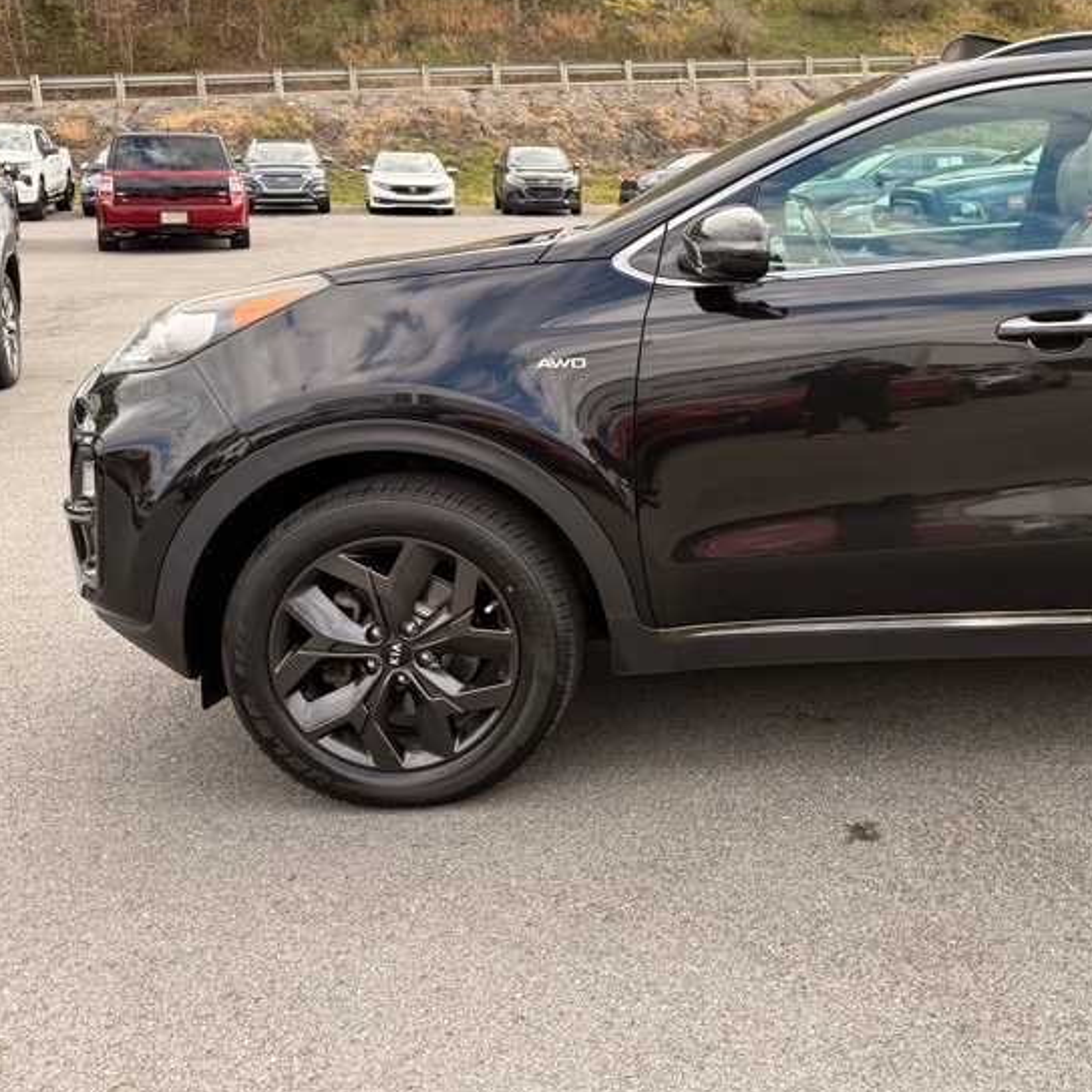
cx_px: 975
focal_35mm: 40
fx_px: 1428
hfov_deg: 39.0
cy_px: 364
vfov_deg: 41.3
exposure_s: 1/665
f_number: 1.78
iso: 80
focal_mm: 6.76
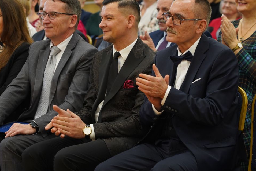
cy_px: 70
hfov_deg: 14.3
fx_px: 1017
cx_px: 131
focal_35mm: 143
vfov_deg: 9.6
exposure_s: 1/125
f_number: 4
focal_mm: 105
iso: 1600
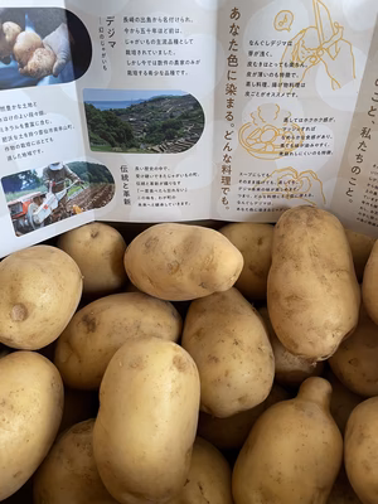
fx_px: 379
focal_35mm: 26
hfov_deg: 53.1
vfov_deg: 67.3
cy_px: 252
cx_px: 189
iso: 125
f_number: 1.6
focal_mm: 4.2
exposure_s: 1/91
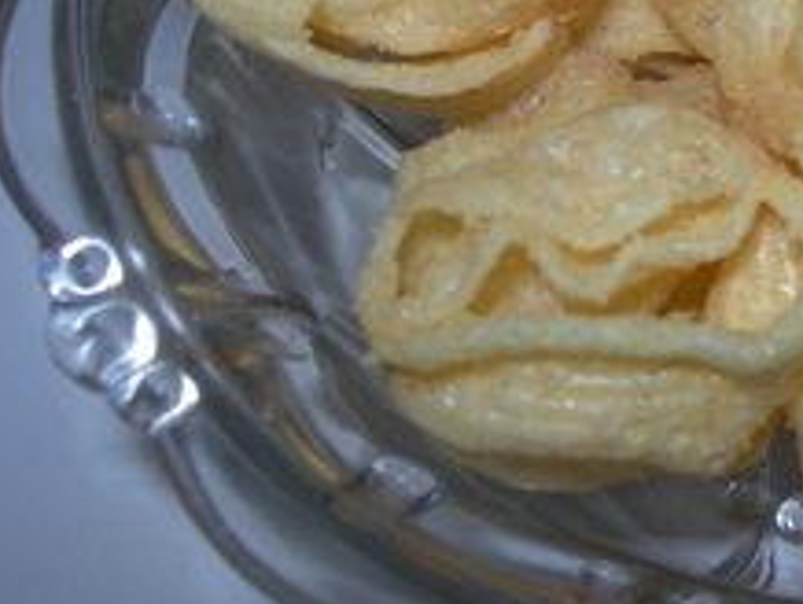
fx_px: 2020
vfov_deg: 16.8
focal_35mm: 87
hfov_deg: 21.4
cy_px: 98
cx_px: 880
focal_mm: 7.8
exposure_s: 1/60.1
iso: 50
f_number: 4.8
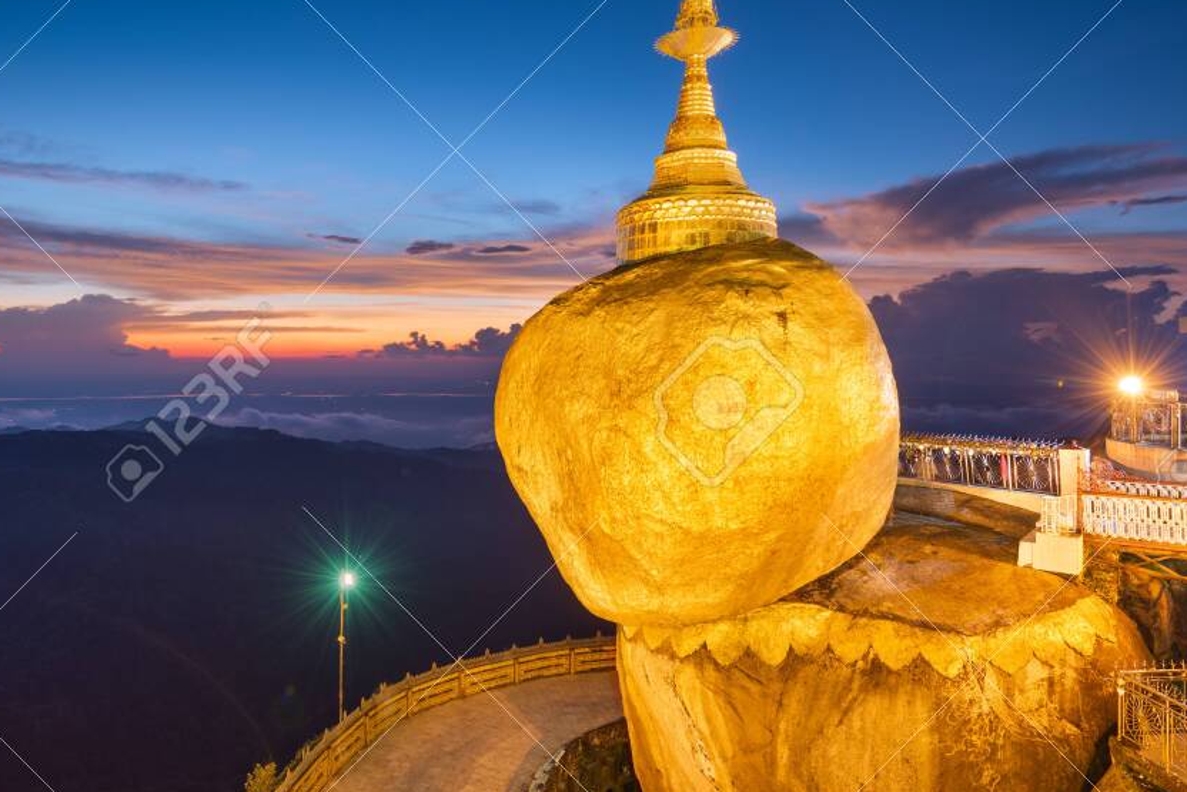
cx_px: 455
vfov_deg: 51.2
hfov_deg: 70.5
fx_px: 824
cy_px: 353
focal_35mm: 25
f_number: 8
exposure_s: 30
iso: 100
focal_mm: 16
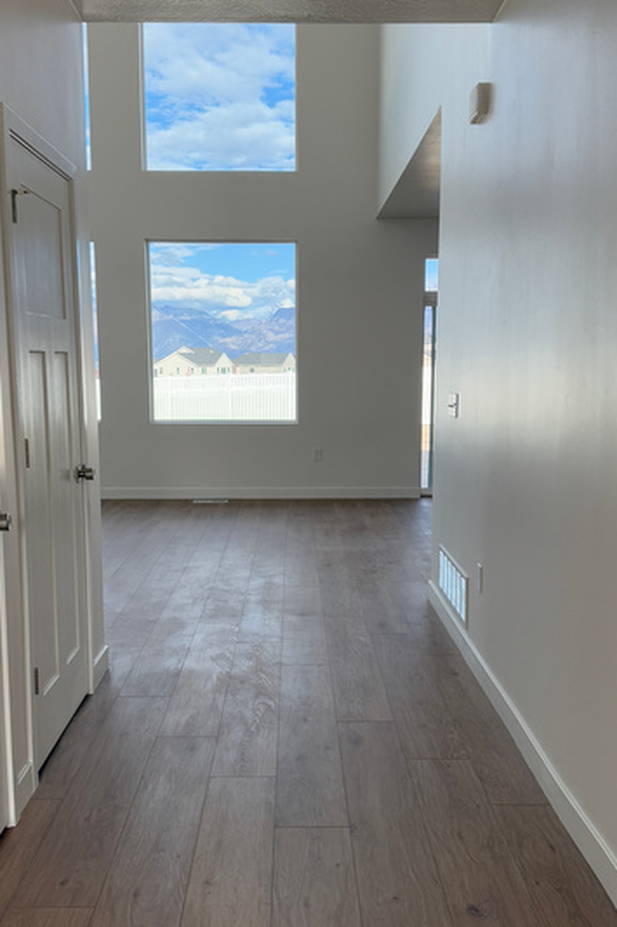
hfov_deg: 36.8
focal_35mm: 36
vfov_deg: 53.1
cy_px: 504
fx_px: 926
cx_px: 304
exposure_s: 1/967
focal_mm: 6.76
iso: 100
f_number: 1.78
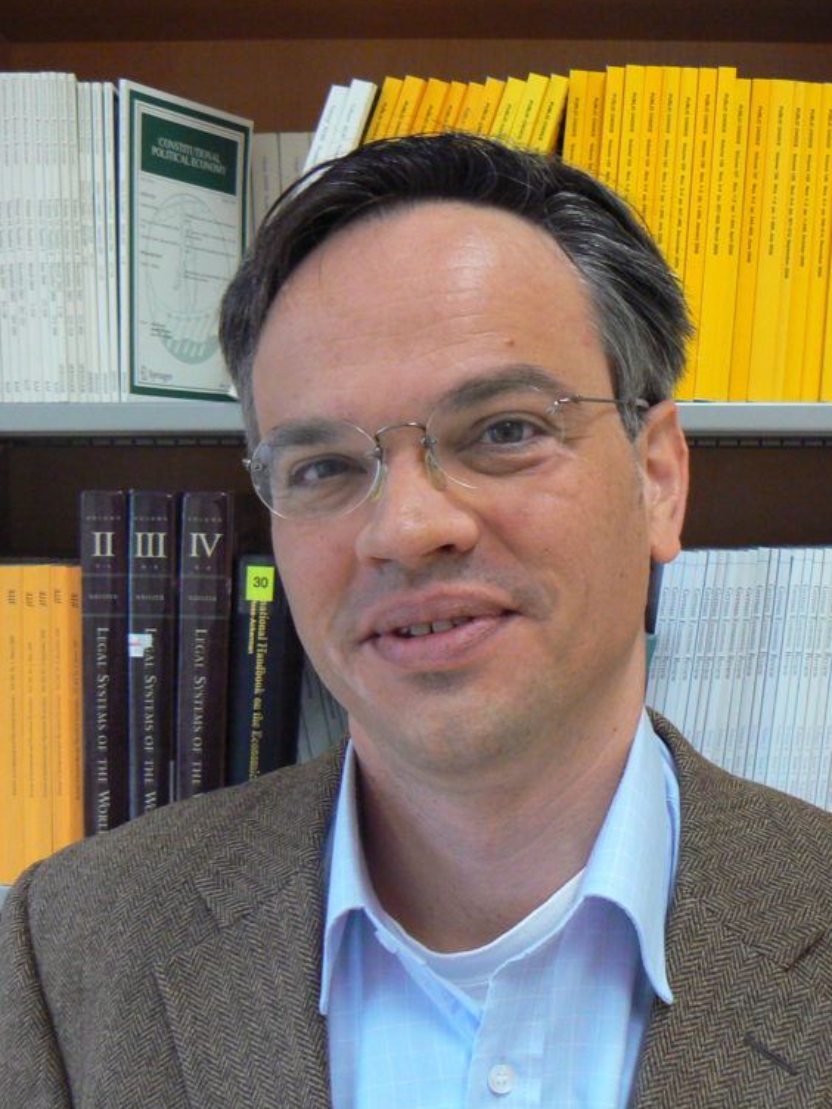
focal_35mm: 49
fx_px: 1570
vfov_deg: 38.9
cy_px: 556
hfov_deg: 29.6
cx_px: 472
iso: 200
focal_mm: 6
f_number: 2.8
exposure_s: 1/25
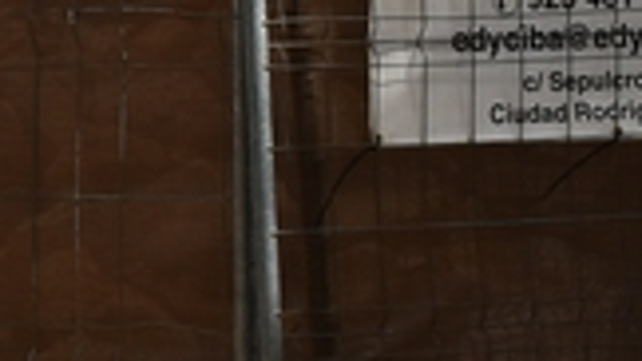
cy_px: -143
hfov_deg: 10.5
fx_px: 3267
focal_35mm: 192
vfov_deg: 6.3
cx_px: -539
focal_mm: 22
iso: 200
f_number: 10
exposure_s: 1/400
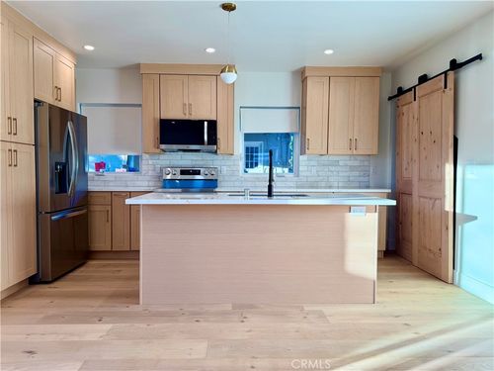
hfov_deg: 71.6
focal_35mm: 24
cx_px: 247
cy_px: 186
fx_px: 343
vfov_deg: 56.8
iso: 100
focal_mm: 6.76
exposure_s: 1/329
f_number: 1.78
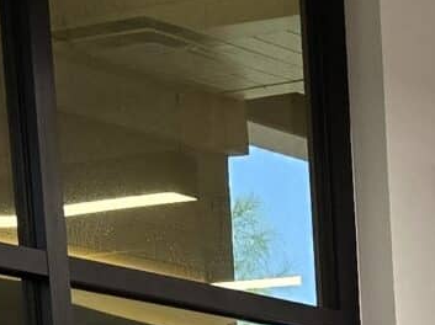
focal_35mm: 167
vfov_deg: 7.5
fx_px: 2096
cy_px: 1059
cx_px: 1072
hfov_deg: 10.2
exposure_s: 1/180
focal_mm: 6.3
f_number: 1.7
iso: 200
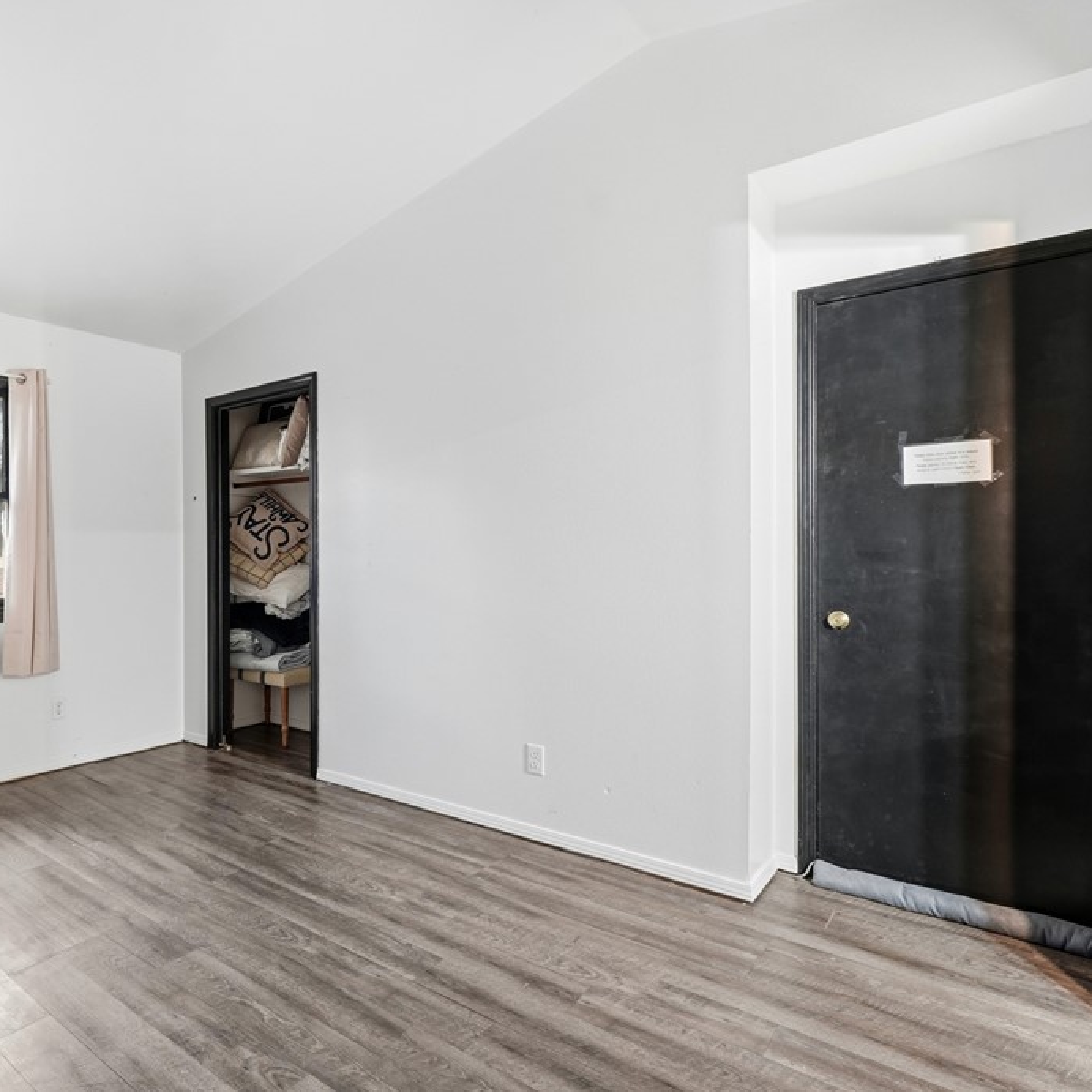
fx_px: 714
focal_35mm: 20
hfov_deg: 71.9
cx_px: 336
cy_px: 555
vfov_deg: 74.8
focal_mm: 10
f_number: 9
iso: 250
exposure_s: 1/6
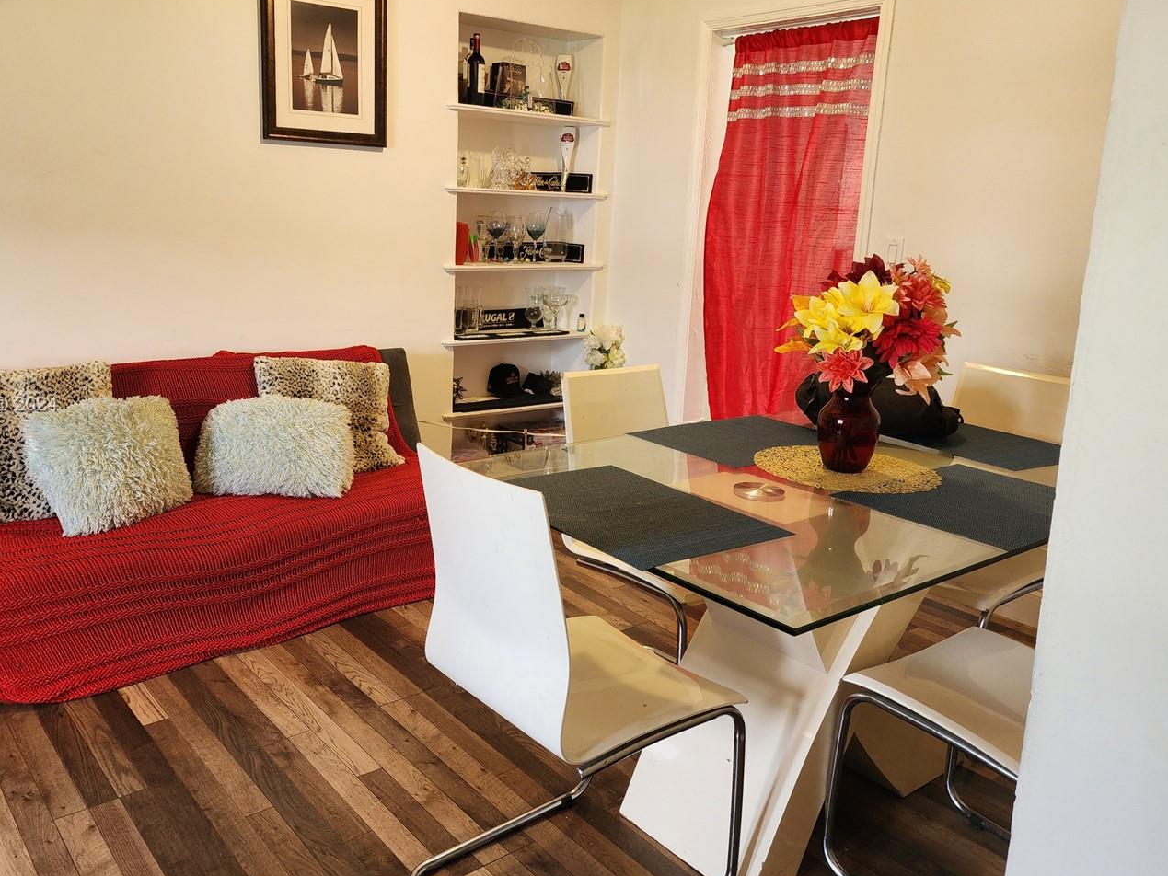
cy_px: 406
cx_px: 500
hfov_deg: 61.4
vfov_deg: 48.2
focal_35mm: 29
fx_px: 979
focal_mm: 6.4
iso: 250
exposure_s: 1/60
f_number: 1.8
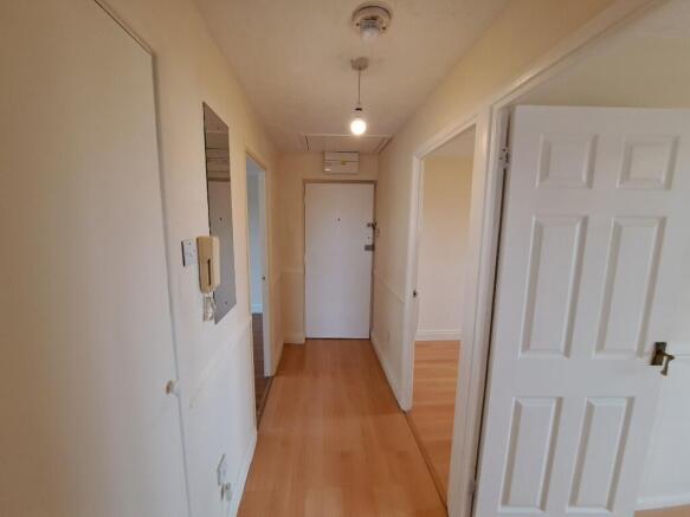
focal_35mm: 13
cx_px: 345
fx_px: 259
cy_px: 258
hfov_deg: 106.2
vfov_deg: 89.9
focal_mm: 1.74
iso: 125
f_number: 2.2
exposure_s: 1/50
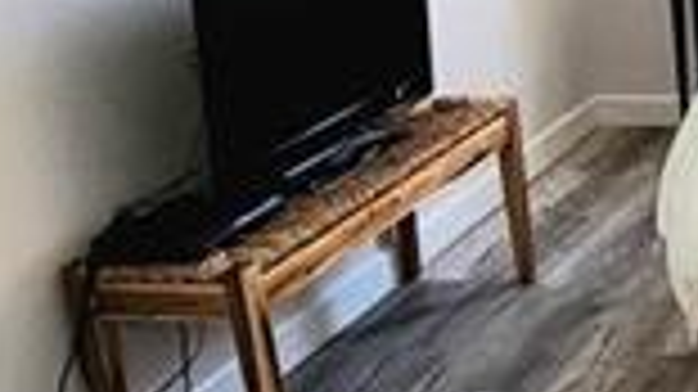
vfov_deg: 16.5
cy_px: 158
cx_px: 1063
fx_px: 1350
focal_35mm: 73
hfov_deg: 23.1
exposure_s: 1/60.2
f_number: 2.2
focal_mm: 2.2
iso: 320
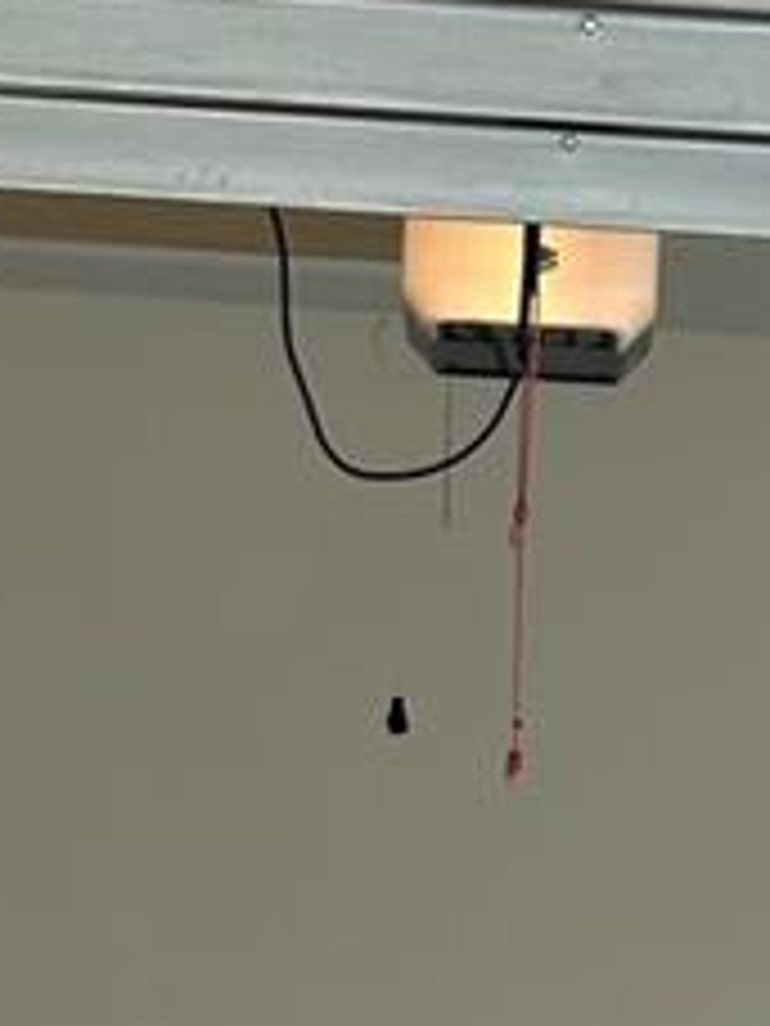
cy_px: 1598
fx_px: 4063
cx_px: 662
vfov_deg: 13.5
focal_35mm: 137
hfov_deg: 10.8
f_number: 1.5
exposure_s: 1/1171
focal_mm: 5.7
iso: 50
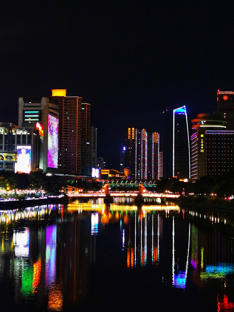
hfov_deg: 22.9
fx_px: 577
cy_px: 156
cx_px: 117
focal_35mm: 64
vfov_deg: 30.3
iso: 400
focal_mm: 5.56
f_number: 1.6
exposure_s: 1/33.3
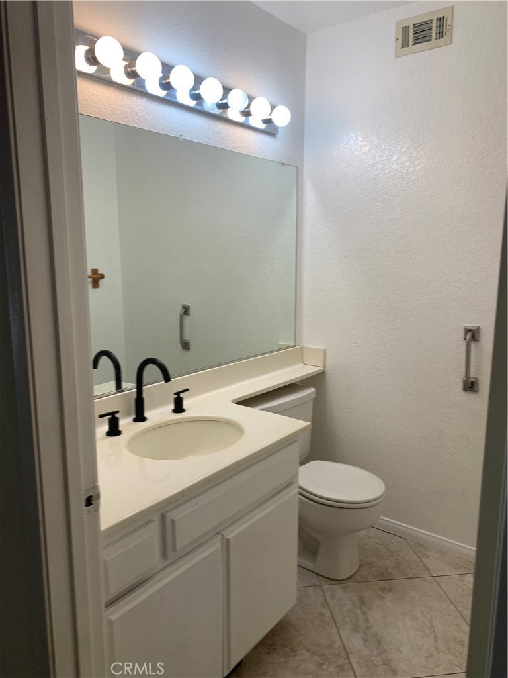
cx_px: 254
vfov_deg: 67.3
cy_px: 339
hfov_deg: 53.1
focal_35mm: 26
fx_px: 509
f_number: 1.8
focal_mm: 4.25
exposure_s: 1/120
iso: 40
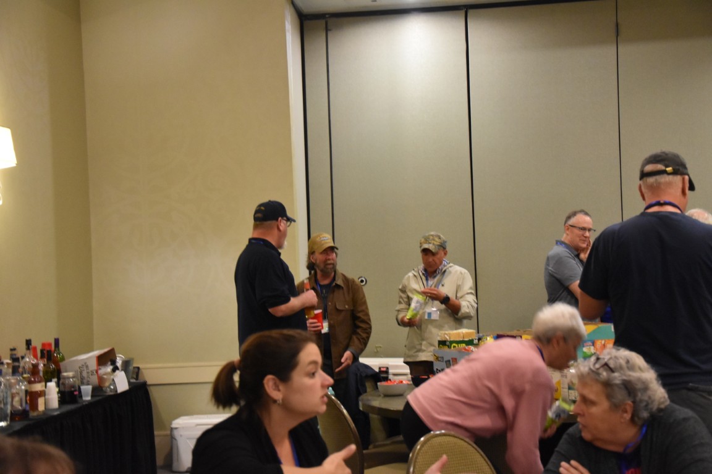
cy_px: 237
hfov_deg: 33.4
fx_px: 1187
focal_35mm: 60
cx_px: 356
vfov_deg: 22.6
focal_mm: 40
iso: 3200
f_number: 4.5
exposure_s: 1/60
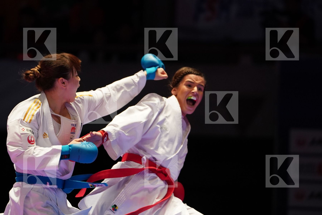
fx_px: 2683
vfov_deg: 4.6
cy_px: 108
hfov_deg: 6.9
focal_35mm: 300
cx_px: 161
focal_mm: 200
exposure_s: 1/1000
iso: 2000
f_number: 2.8
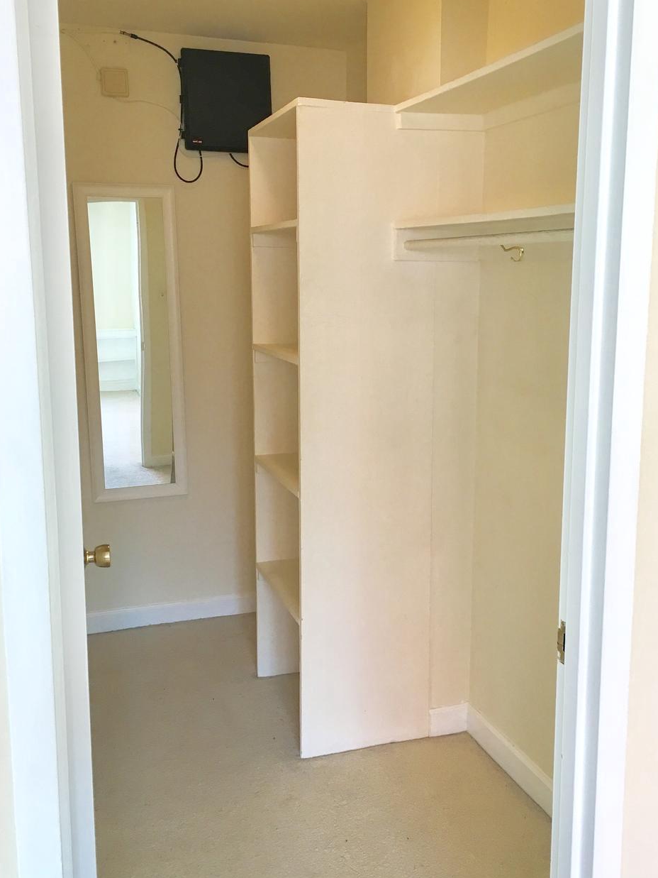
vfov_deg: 51.3
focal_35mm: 36
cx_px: 379
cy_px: 432
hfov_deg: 39.6
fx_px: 912
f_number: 2.2
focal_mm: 4.15
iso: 32
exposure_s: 1/30
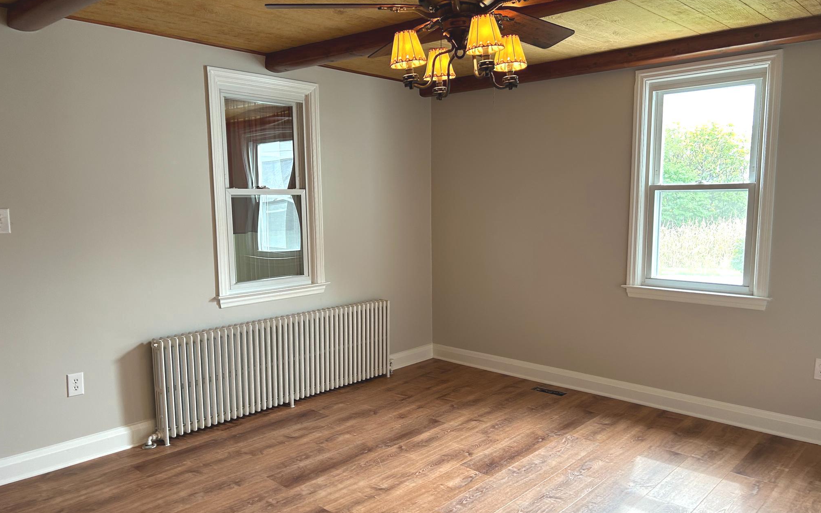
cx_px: 414
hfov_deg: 66.5
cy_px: 268
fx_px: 626
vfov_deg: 44.5
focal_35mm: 28
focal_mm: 5.7
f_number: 1.5
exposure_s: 1/60
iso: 100
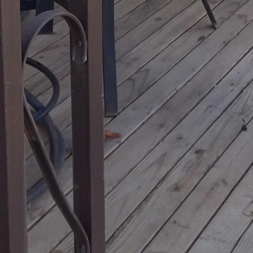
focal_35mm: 94
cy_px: -206
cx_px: 233
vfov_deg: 15.7
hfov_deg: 18.2
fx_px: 777
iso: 40
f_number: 1.8
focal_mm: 3.94
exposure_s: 1/299
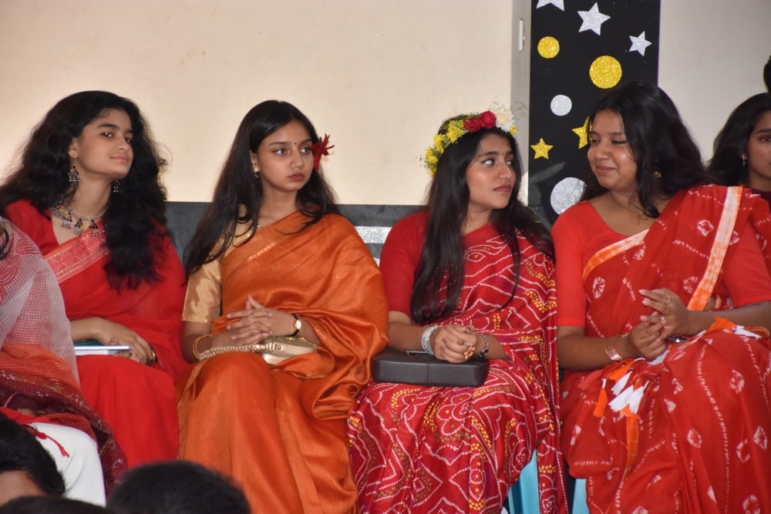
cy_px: 257
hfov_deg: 12.2
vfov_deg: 8.2
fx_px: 3598
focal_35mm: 168
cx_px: 386
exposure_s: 1/60
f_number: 5.6
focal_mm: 112
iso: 800
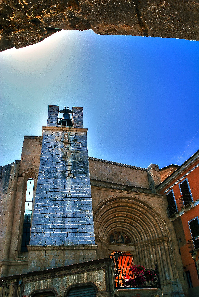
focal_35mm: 30
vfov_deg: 61.9
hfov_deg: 43.7
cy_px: 148
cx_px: 100
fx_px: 248
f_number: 11
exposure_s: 1/50
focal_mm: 20
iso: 125
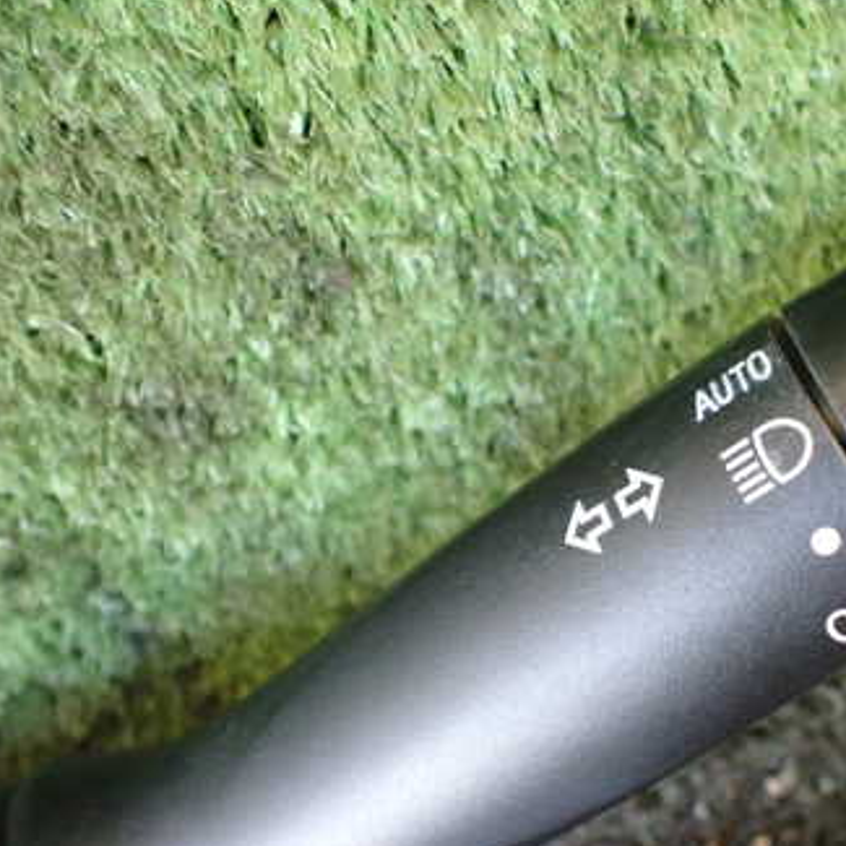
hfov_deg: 32.9
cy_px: 510
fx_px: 1355
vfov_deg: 34.6
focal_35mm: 49
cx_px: 757
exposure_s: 1/30
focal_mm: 5.4
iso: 800
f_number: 2.3
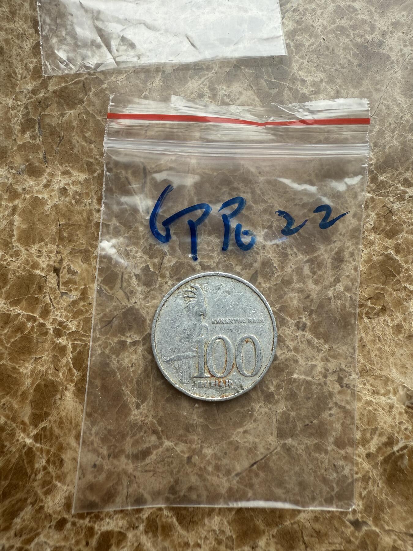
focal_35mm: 24
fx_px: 382
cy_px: 276
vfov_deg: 71.6
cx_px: 206
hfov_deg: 56.8
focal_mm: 2.22
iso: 64
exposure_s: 1/99
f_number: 2.2
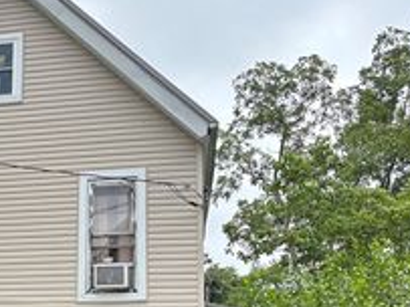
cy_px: 306
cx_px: -28
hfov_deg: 27.9
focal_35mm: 64
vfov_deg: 22.1
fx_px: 758
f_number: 1.6
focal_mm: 5.96
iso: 50
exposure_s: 1/1190
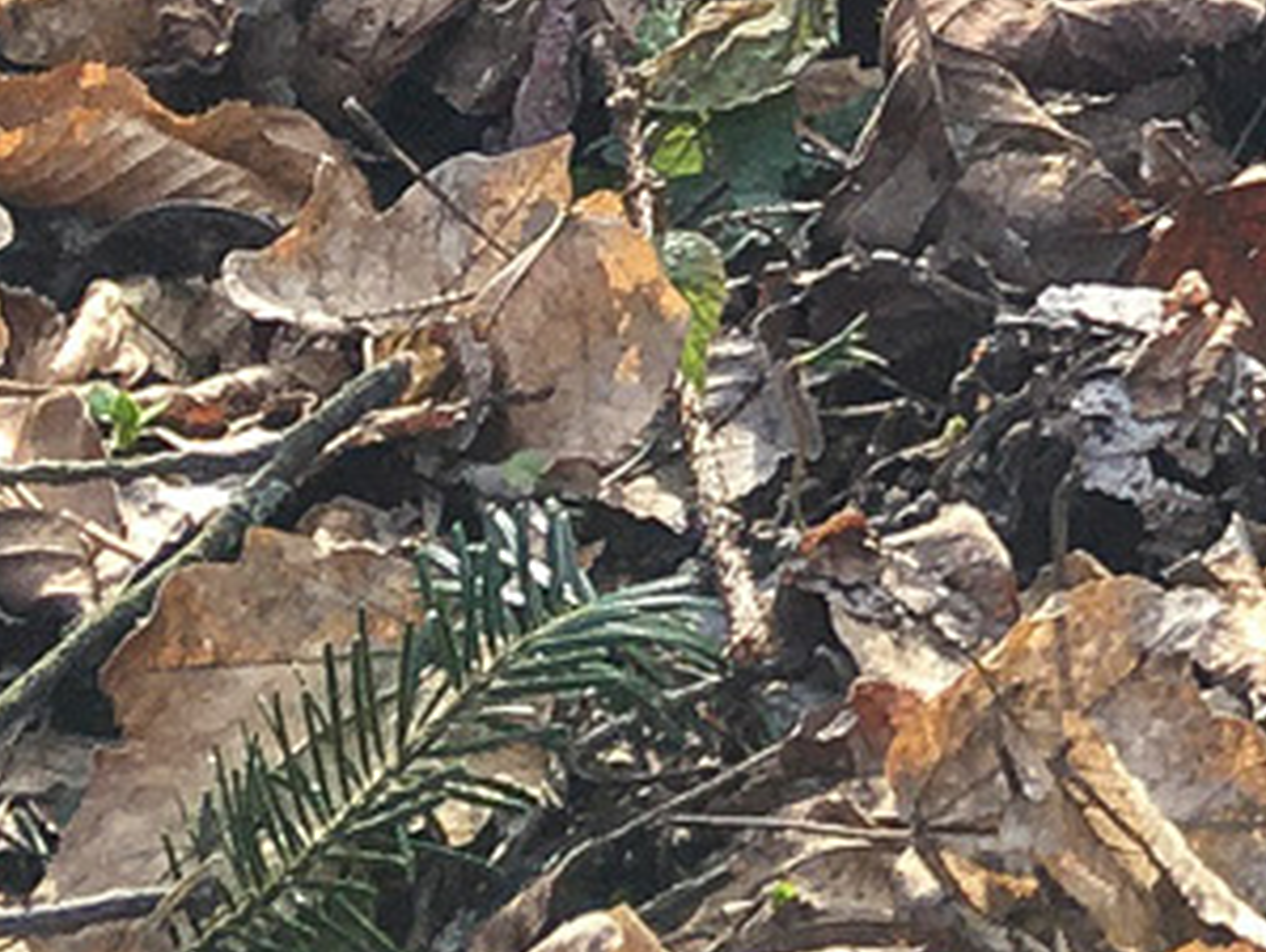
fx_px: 6811
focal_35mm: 186
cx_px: 2892
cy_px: -1227
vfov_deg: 7.5
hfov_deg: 9.6
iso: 25
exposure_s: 1/110
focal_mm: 4.15
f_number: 2.2
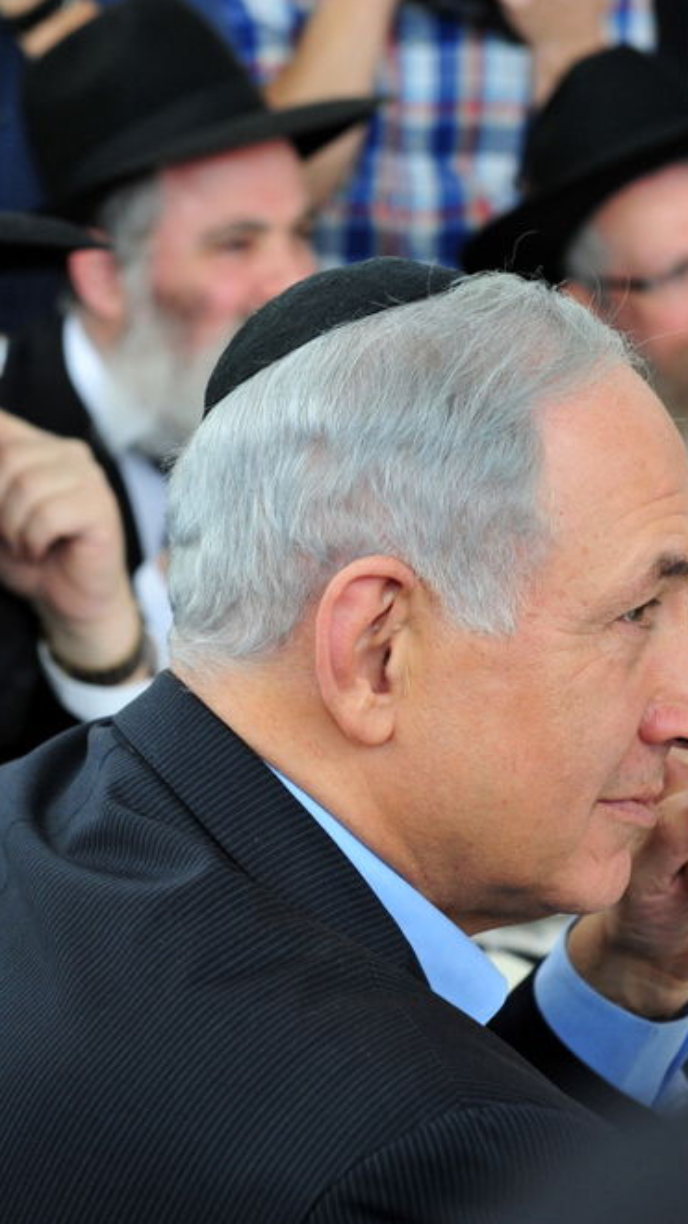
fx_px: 3602
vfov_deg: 19.3
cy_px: 616
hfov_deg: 10.9
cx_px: 300
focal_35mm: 111
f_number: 5
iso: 1250
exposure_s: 1/160
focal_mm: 70
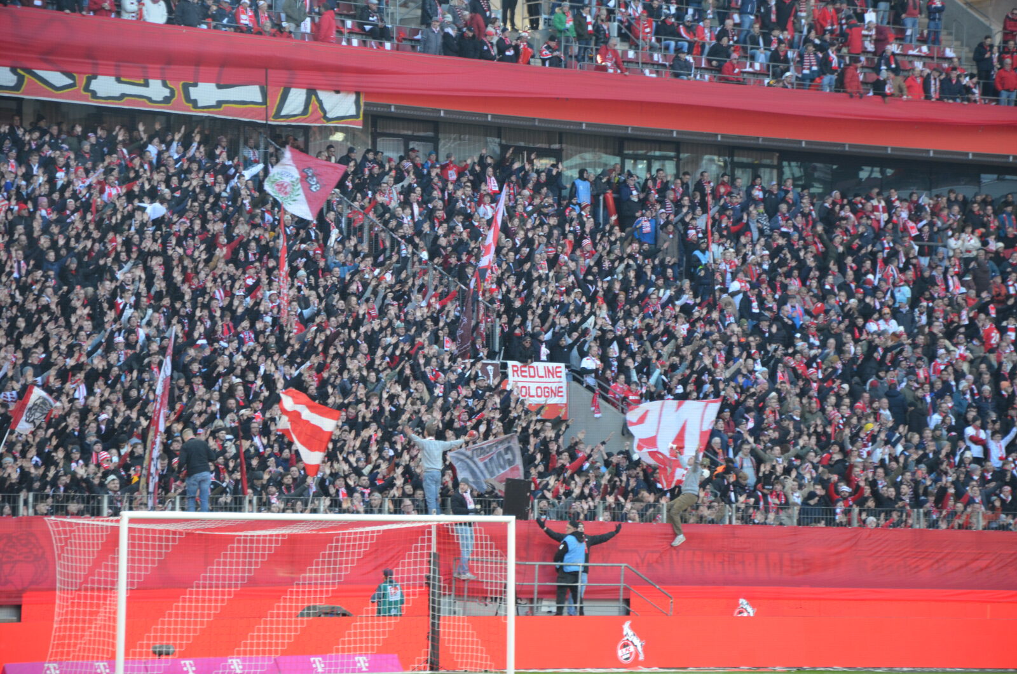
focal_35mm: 158
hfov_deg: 13.1
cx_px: 508
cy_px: 337
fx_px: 4440
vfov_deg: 8.7
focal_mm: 105
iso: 800
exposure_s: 1/200
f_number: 5.6
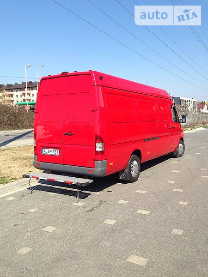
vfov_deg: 55.4
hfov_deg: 42.9
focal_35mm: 33
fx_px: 264
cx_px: 104
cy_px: 138
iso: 50
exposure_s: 1/1153
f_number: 2.4
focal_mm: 4.1
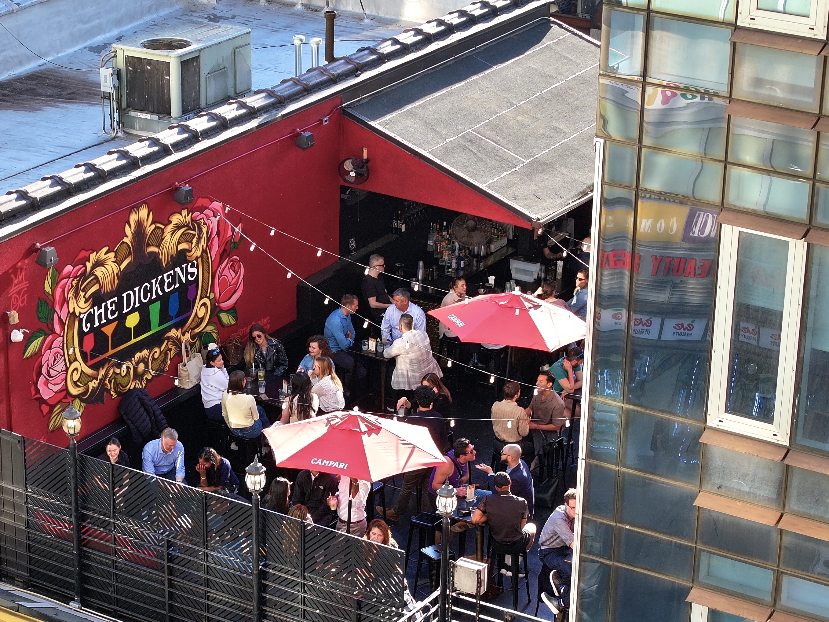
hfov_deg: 18.8
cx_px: 280
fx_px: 2490
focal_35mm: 104
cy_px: 404
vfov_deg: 14.2
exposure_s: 1/200
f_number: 2.8
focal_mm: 19.35
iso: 160
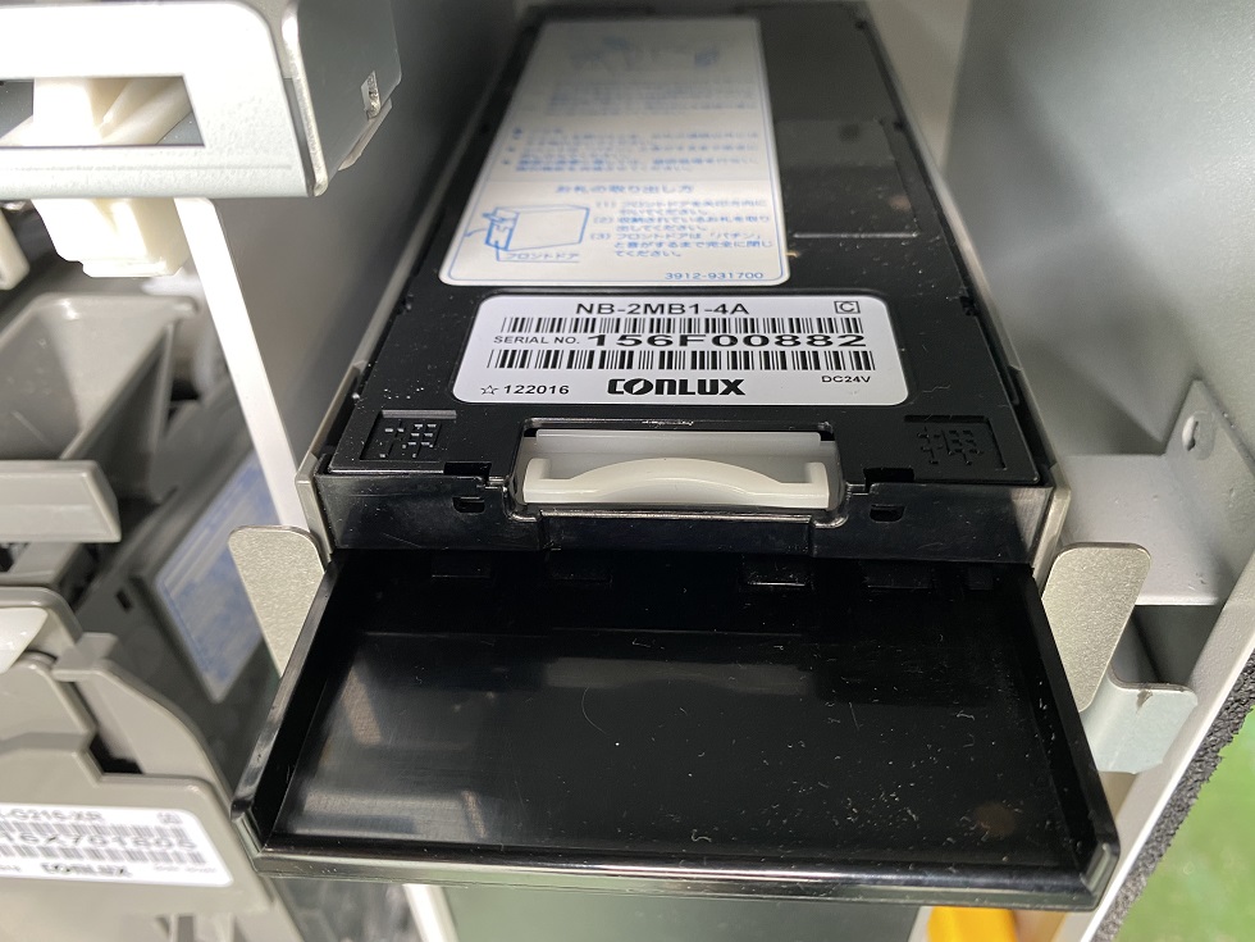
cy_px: 471
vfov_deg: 53.1
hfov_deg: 67.3
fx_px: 943
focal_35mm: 26
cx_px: 628
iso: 200
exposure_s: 1/60
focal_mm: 4.25
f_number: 1.8
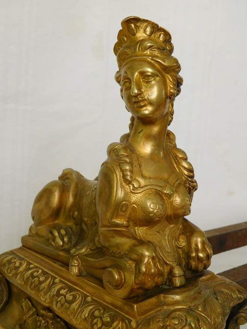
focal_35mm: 41
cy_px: 167
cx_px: 123
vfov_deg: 45.8
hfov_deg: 35.1
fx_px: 390
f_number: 3.9
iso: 125
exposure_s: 1/30
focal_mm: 7.1
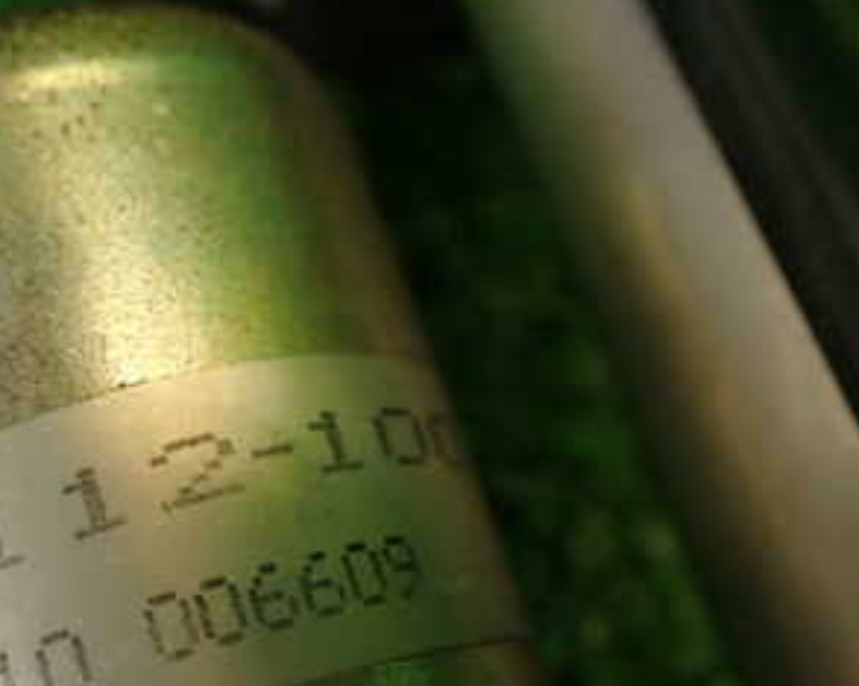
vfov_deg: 24.6
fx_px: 1524
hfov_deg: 30.2
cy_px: 622
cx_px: 94
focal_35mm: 60
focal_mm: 5.4
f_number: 2.3
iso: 160
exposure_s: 1/60
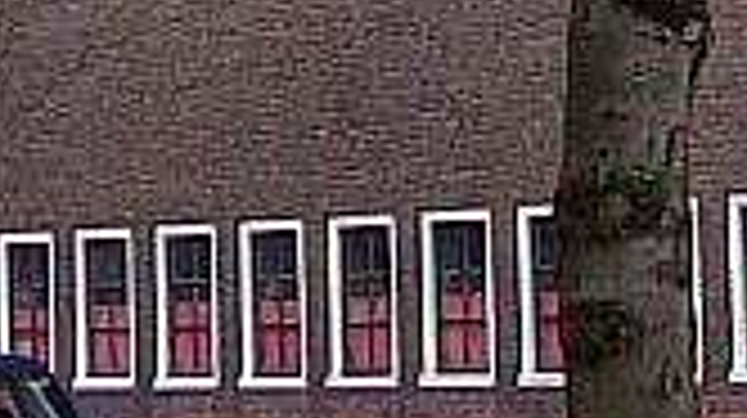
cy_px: -753
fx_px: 5046
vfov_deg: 4.6
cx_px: 338
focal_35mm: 255
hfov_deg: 8.5
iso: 100
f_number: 2.9
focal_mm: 6.4
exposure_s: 1/324
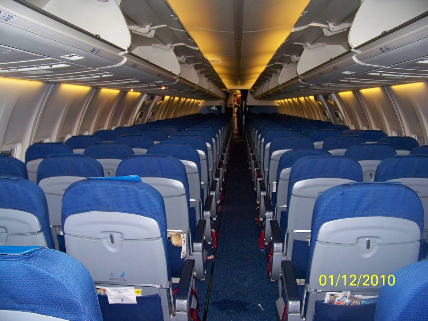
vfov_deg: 42.9
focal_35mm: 33
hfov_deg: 55.4
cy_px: 160
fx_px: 408
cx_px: 214
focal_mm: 5.85
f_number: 2.8
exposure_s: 1/30
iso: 200
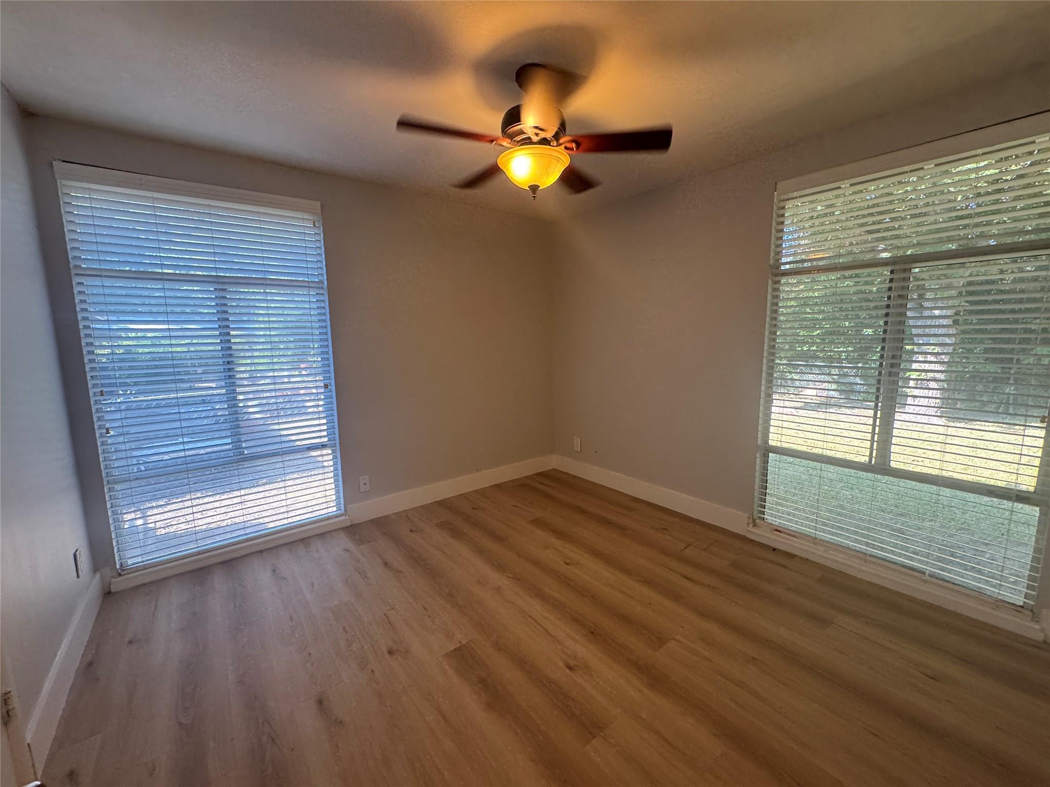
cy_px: 394
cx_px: 525
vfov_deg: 85.7
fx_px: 425
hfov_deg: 102.1
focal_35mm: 14
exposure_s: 1/60
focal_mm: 2.22
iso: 250
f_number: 2.2
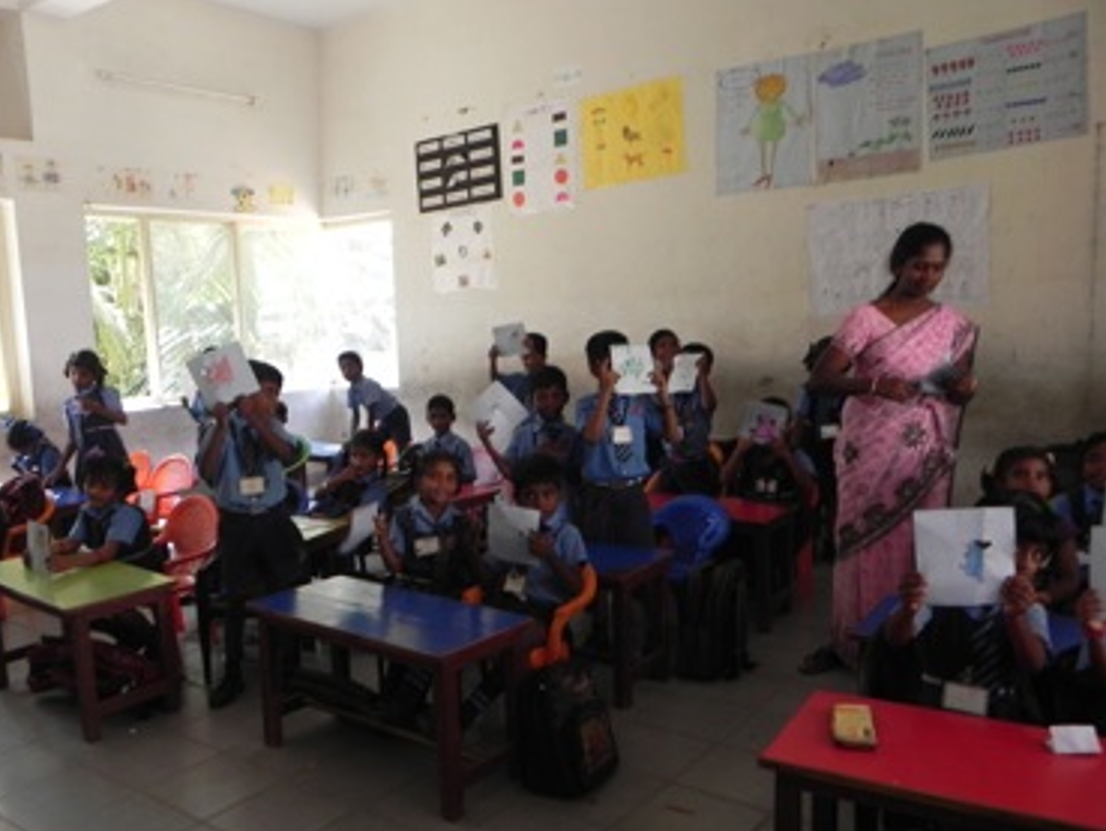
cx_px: 450
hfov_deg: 57.9
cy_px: 444
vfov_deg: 45.4
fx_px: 991
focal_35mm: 31
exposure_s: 1/57.8
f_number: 2.8
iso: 160
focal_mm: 4.6
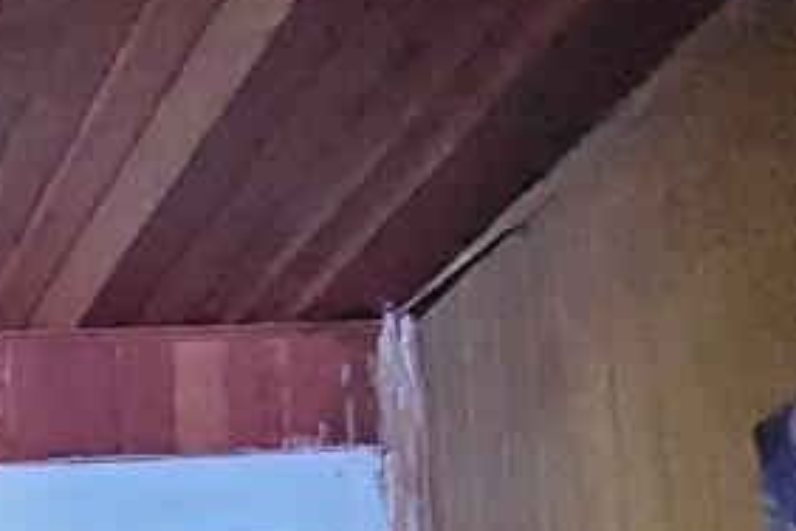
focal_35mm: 72
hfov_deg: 20.2
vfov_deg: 16.3
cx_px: -635
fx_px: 1592
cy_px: 914
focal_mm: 2.2
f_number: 2.2
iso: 3200
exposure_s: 1/24
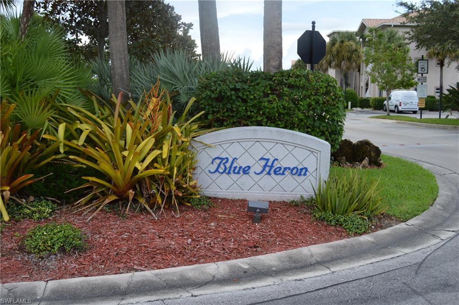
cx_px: 230
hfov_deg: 53.2
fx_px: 458
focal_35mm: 36
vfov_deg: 36.8
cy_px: 152
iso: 140
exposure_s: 1/125
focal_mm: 24
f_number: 5.6
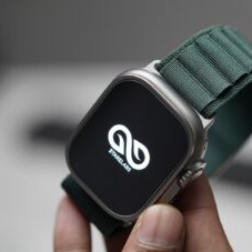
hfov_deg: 12.9
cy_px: 132
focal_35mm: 135
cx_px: 158
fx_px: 1112
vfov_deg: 12.9
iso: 1600
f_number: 3.5
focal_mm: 90
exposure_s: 1/90
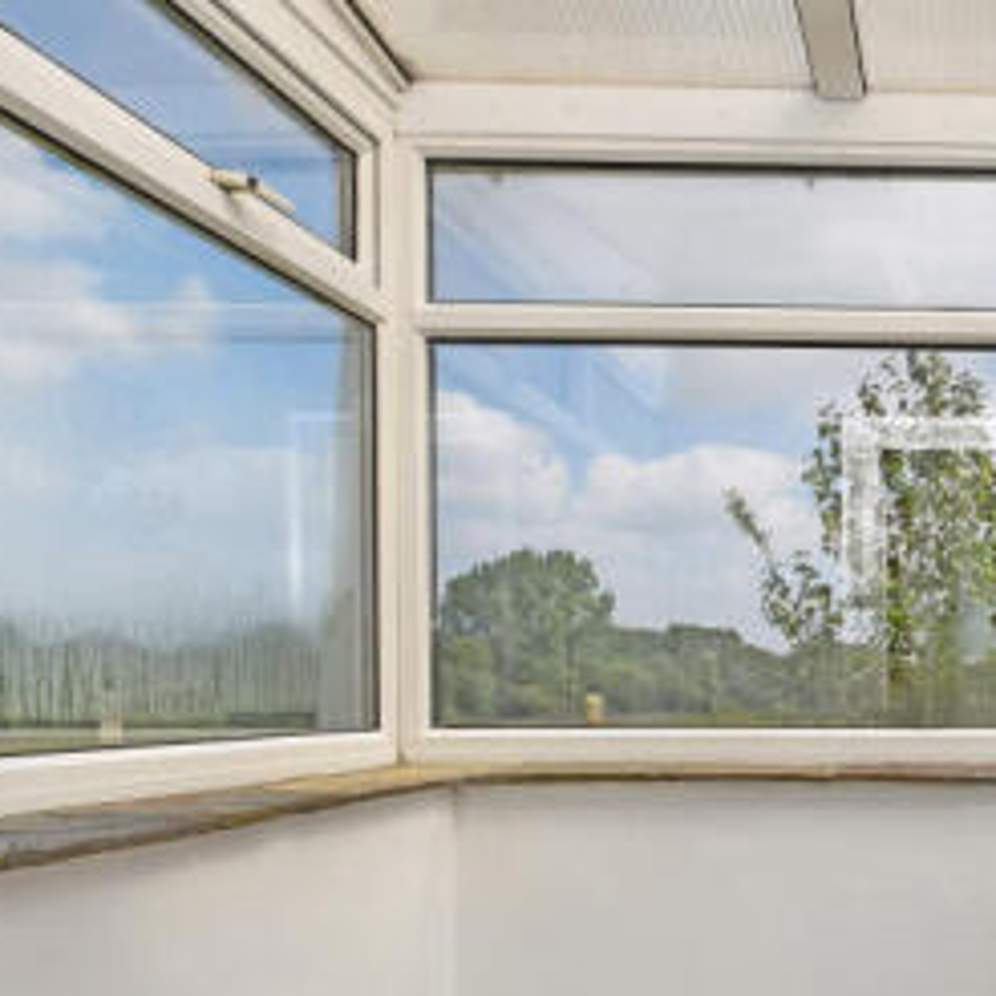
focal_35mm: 34
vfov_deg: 47.0
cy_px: 723
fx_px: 1107
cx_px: 1039
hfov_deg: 41.0
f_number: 10
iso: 100
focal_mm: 10
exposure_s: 1/200
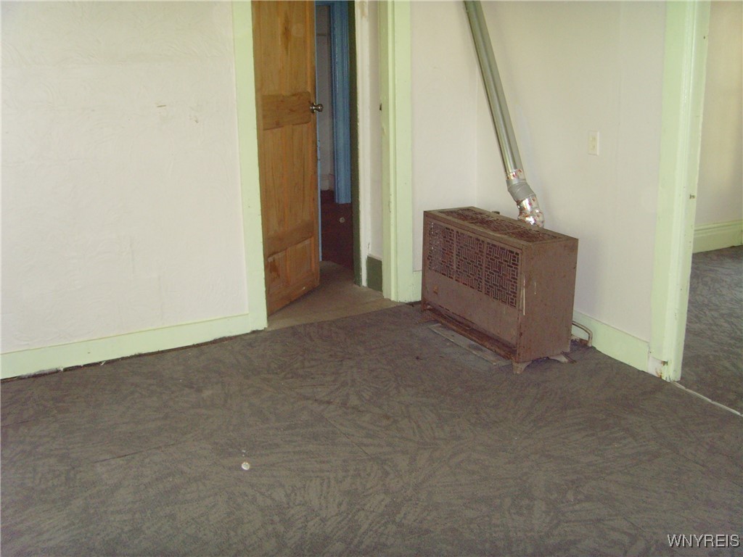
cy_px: 278
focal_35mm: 39
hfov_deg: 47.9
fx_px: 837
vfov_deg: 36.8
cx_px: 372
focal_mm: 6.6
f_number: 3.5
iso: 200
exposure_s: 1/45
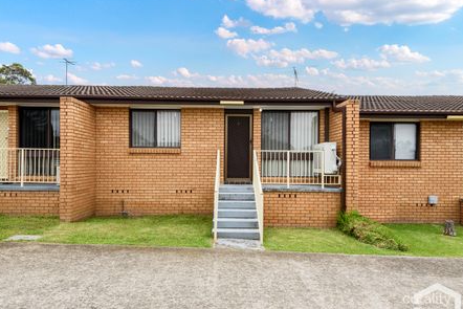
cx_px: 222
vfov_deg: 70.5
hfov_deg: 93.2
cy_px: 157
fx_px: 219
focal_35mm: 17
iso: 400
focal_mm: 16
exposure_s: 1/200
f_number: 11
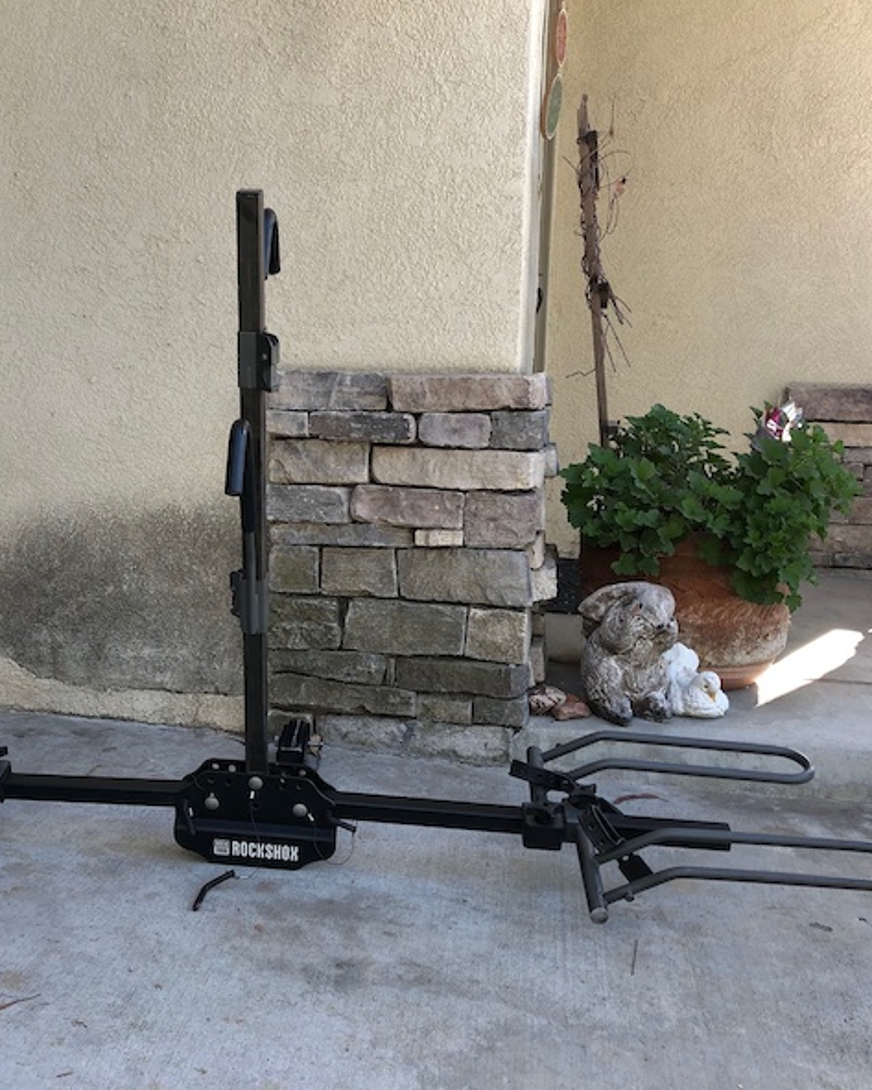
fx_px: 1193
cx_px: 297
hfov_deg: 39.7
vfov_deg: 49.1
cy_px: 539
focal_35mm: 37
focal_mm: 3.99
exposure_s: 1/120
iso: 25
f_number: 1.8
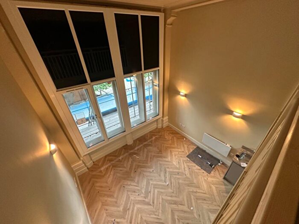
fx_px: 121
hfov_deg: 102.1
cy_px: 112
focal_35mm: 14
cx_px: 150
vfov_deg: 85.7
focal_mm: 2.22
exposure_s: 1/100
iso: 250
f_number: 2.2
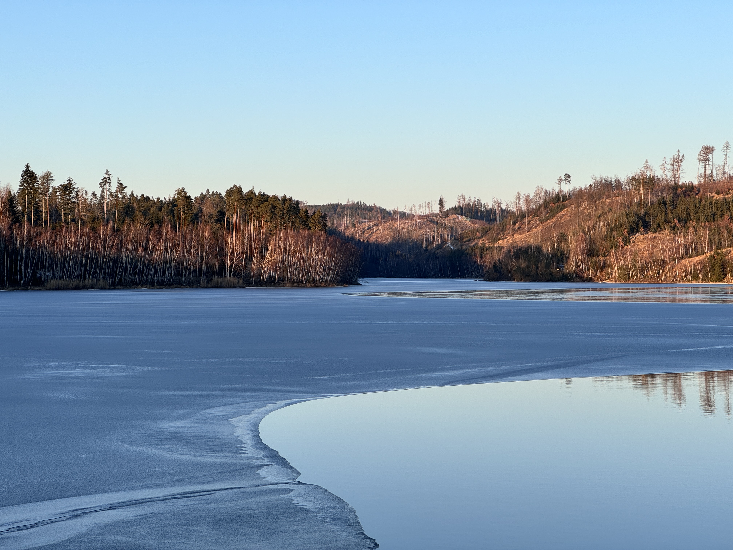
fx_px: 1630
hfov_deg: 25.3
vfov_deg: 19.1
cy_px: 275
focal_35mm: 77
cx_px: 366
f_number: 2.8
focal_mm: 9
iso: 25
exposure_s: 1/253
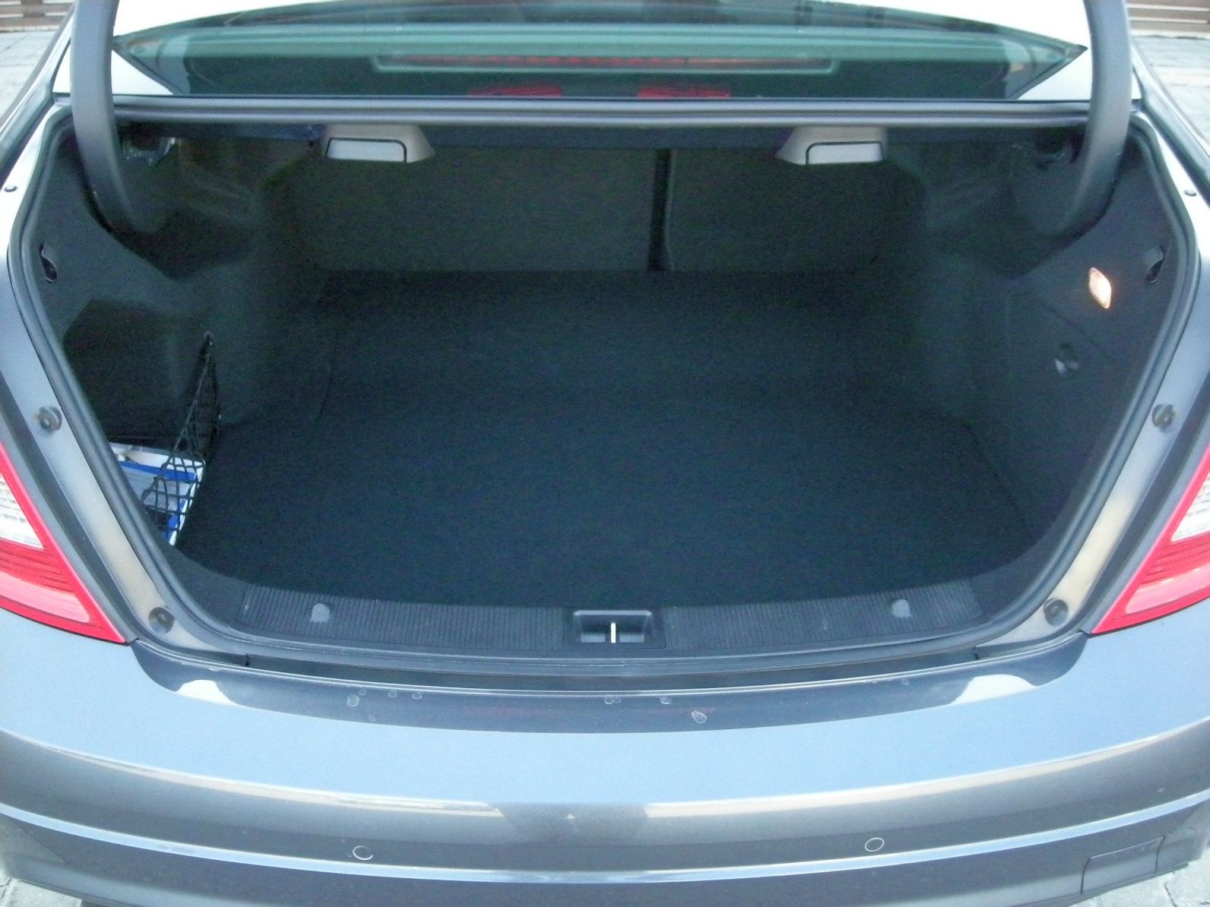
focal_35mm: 35
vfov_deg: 40.7
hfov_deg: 52.6
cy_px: 454
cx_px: 605
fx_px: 1223
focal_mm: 5.7
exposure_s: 1/256
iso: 800
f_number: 2.8
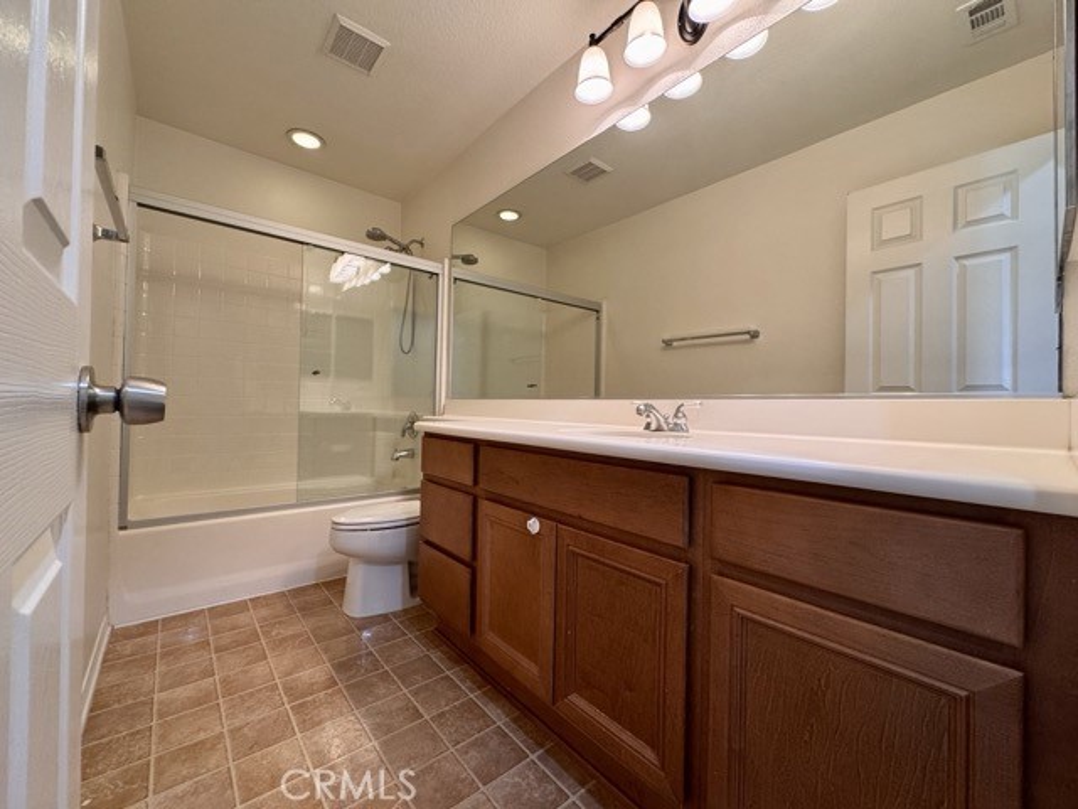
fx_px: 436
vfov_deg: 85.7
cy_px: 404
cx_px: 539
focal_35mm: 14
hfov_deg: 102.1
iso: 200
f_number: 2.2
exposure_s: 1/60
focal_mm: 2.22
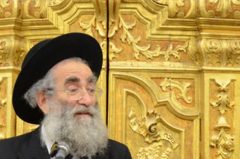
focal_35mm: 252
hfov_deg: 8.2
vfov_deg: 5.4
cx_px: 79
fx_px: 1677
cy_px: 154
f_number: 5.3
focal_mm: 56
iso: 1250
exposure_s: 1/125
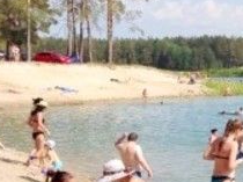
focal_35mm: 126
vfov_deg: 11.7
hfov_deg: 13.8
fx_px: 883
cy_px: 44
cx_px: 449
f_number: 2.4
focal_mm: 4.13
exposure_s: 1/2008
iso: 50
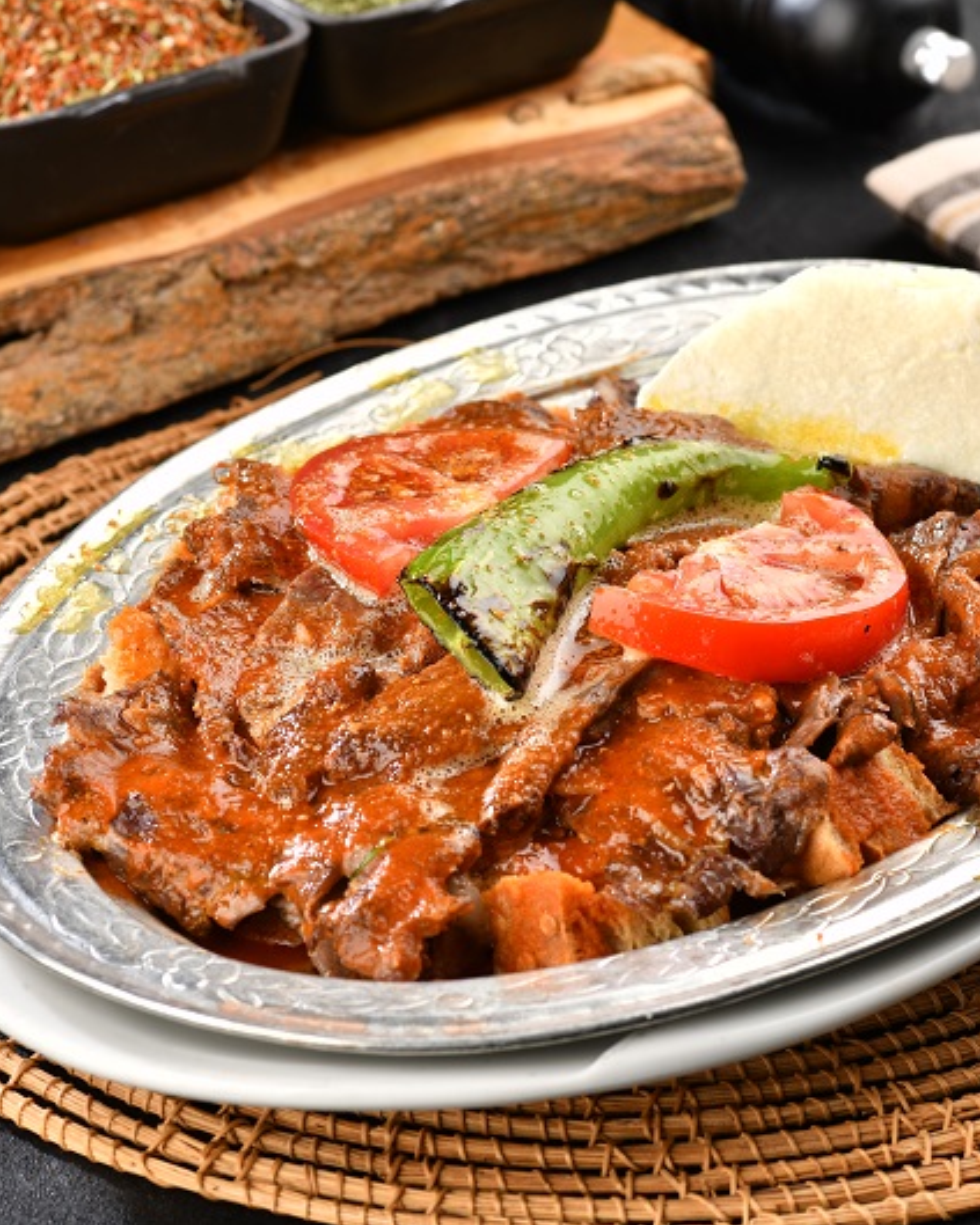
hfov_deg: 10.9
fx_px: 5150
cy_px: 612
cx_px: 619
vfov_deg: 13.6
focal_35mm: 142
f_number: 11
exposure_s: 1/250
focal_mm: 100
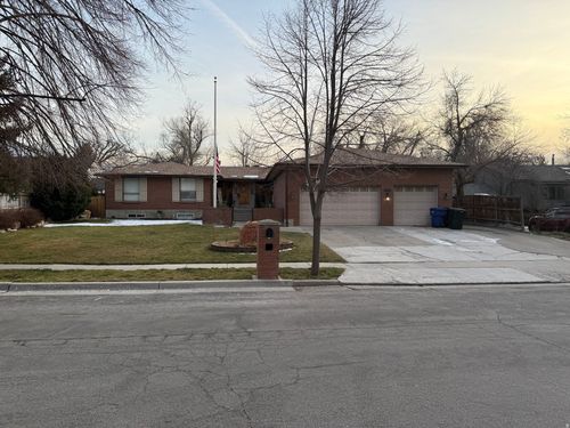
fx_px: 395
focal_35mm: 24
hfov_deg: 71.6
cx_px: 285
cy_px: 214
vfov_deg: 56.8
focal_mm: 6.76
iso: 100
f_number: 1.78
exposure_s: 1/473
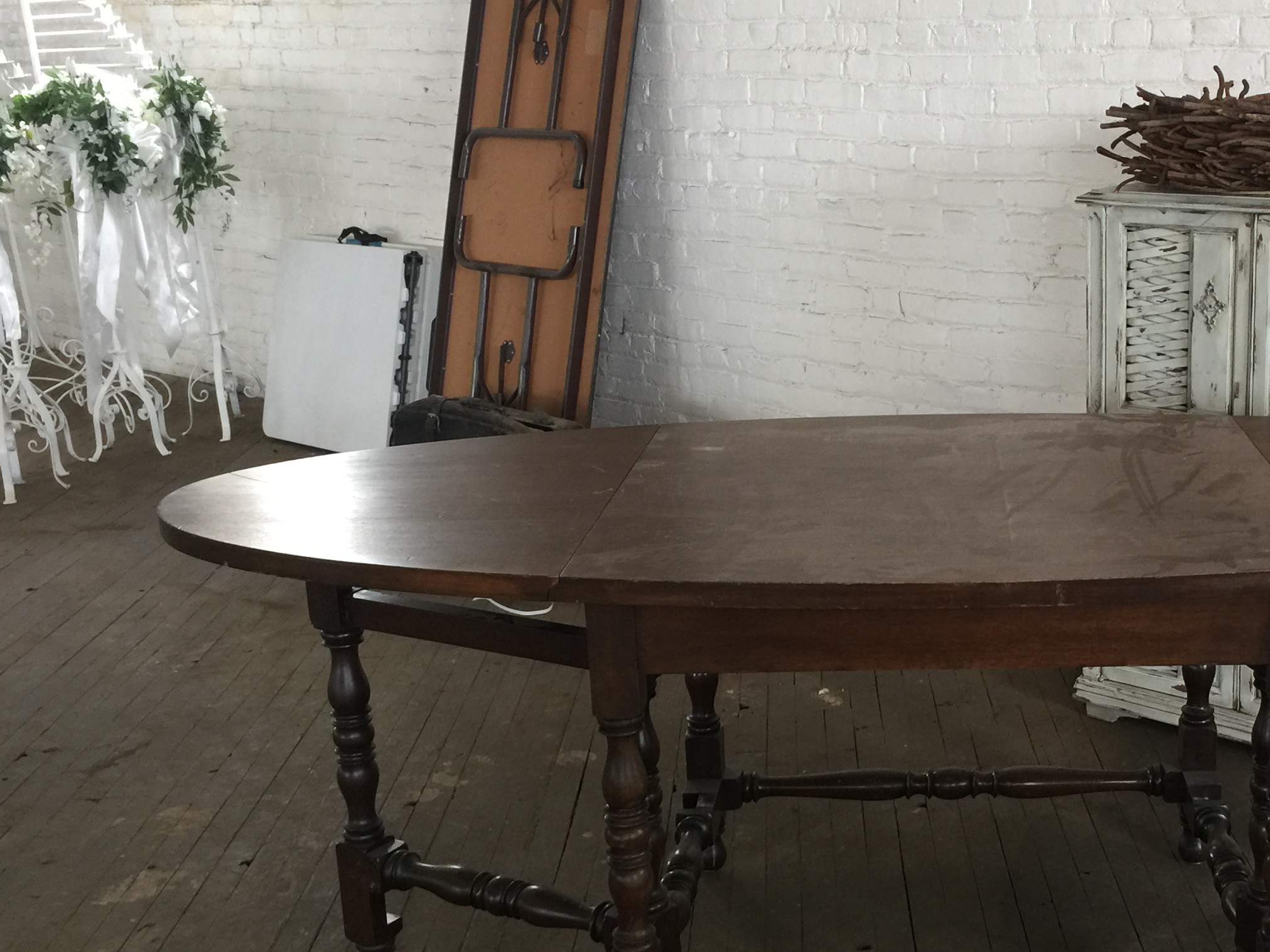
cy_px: 541
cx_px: 927
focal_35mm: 47
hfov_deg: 39.5
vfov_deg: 30.8
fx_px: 1724
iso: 50
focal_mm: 4.15
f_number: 2.2
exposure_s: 1/15
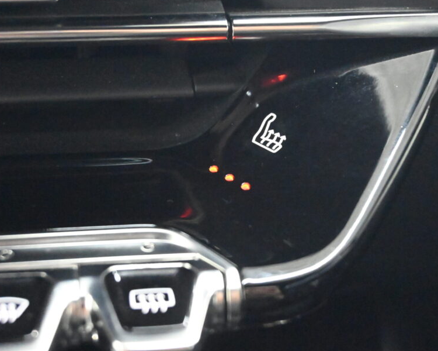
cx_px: 235
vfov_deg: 21.0
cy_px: 154
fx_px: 946
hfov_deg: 26.1
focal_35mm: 73
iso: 18000
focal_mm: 38
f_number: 5.6
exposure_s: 1/60
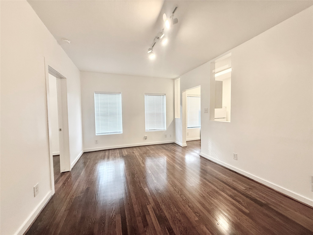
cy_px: 118
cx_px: 156
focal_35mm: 14
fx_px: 127
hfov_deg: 102.1
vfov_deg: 85.7
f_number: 2.2
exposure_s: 1/120
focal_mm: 2.22
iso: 250
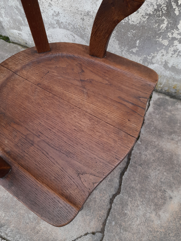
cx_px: 90
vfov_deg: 69.4
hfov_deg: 54.9
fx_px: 174
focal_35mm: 25
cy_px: 120
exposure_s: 1/50
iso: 25
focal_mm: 4.6
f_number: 2
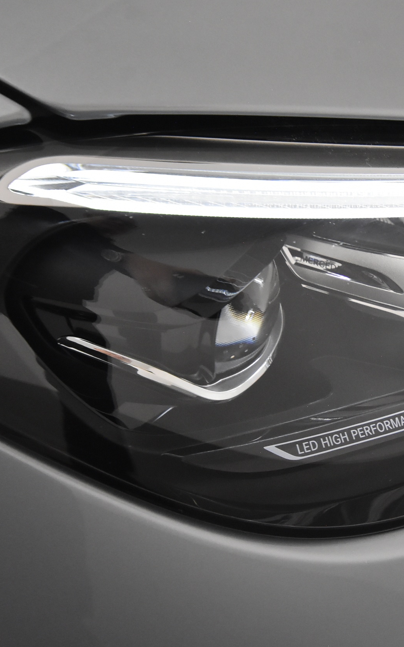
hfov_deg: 27.1
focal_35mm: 46
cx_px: 359
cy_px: 324
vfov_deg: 43.5
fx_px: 811
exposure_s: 1/60
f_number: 5.6
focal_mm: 20
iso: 3200
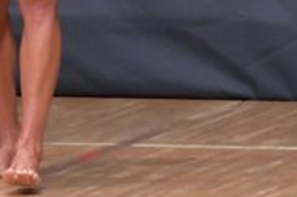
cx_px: -63
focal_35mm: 1245
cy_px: -189
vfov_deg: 1.1
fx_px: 10254
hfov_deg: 1.7
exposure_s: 1/400
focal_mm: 200
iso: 6400
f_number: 5.6
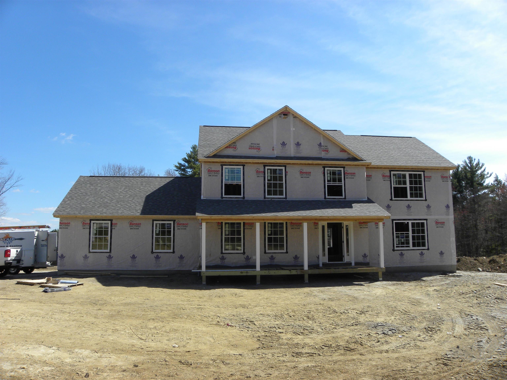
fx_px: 381
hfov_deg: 67.3
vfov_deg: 53.1
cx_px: 254
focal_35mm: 26
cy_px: 190
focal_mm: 4.6
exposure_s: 1/305
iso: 64
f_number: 5.6
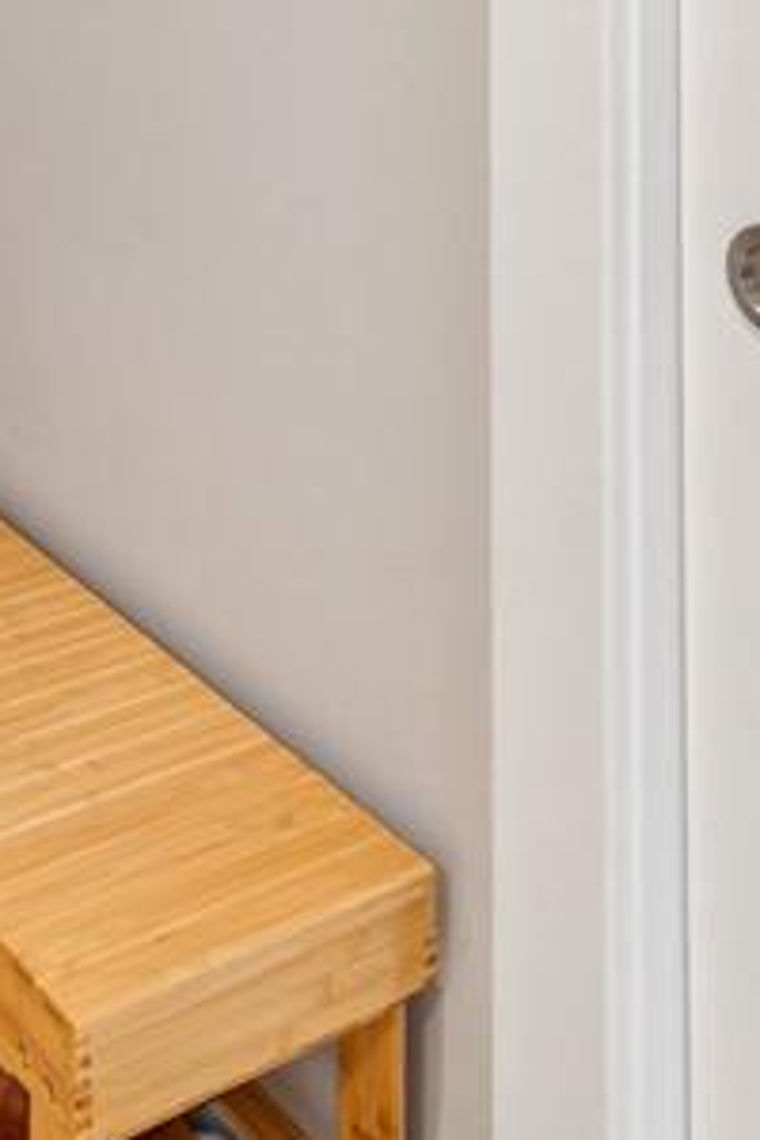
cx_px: -163
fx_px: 1710
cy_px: -380
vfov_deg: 29.1
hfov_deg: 22.9
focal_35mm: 54
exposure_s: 1/2
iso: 250
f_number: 9
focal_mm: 10
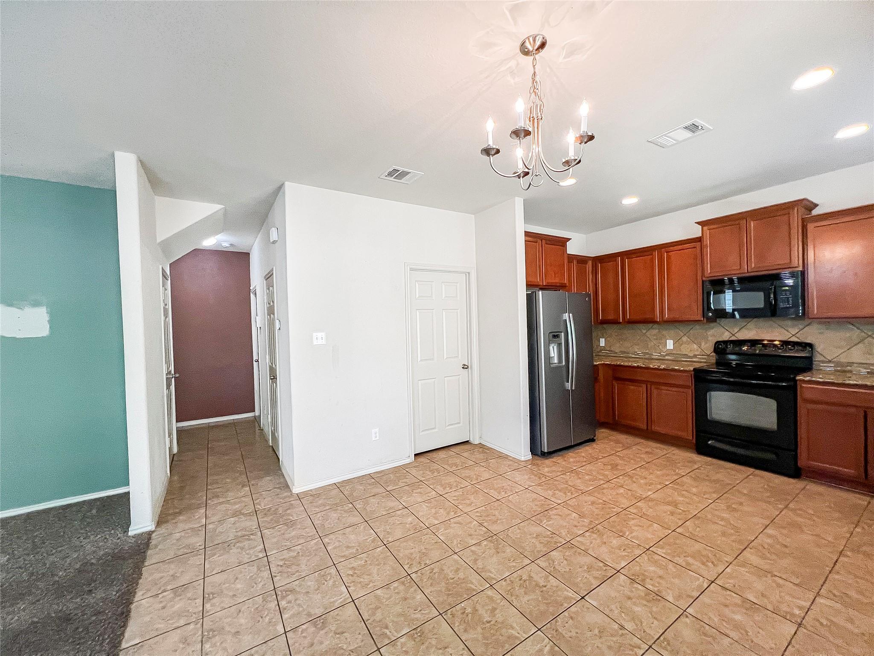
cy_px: 328
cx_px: 437
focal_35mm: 13
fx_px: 328
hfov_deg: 106.2
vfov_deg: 89.9
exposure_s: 1/60
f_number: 1.8
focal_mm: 1.57
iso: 200
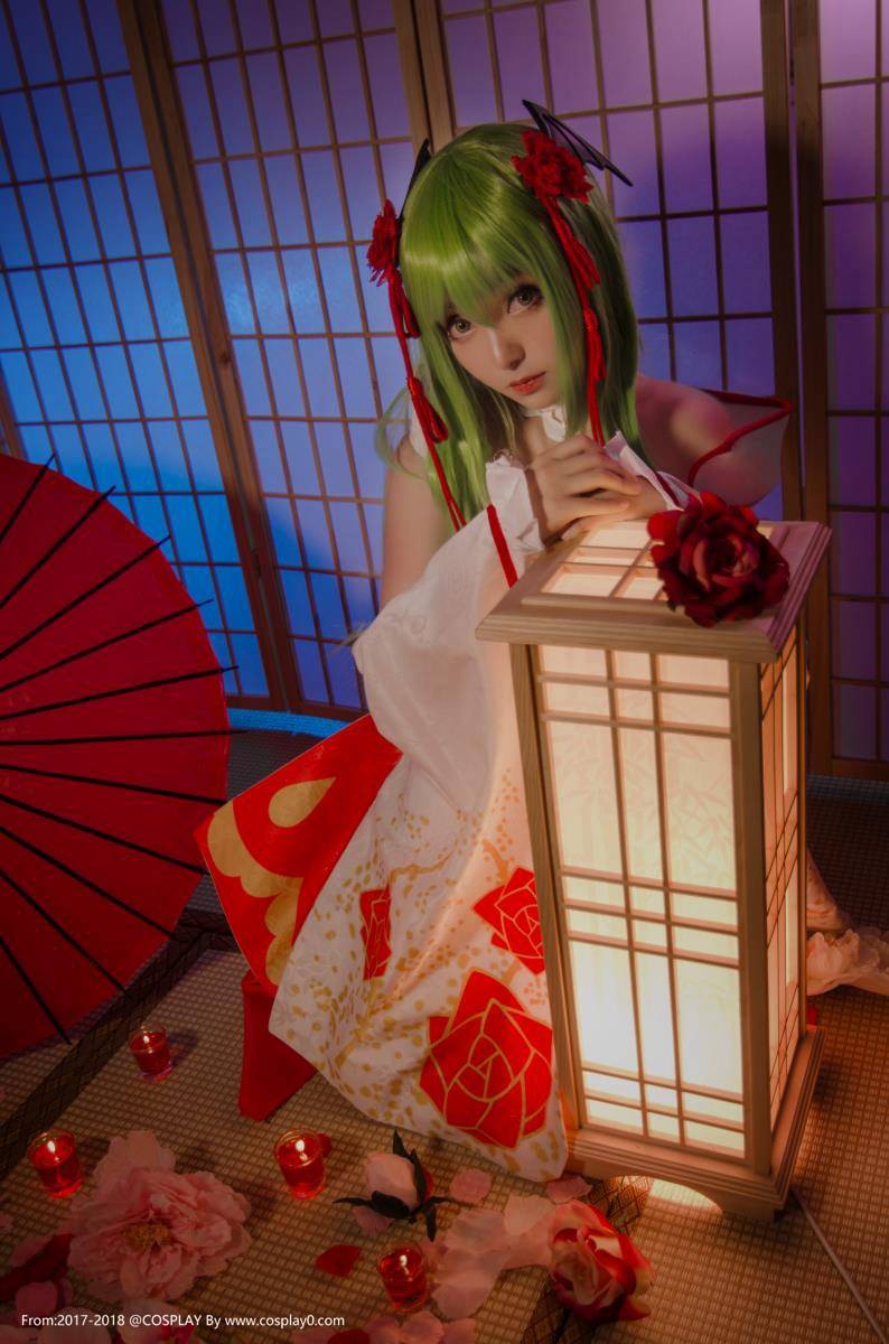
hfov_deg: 36.7
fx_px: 1340
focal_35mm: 36
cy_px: 672
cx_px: 444
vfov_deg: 53.2
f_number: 2.8
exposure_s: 1/30
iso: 100
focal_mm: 24
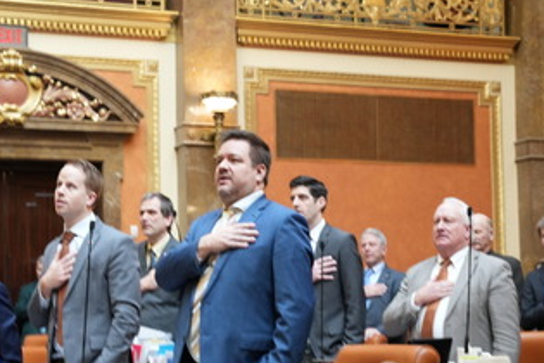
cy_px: 240
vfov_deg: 16.0
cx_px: 206
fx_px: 1290
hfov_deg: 23.8
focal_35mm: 85
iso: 2000
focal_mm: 47.2
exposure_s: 1/125
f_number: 4
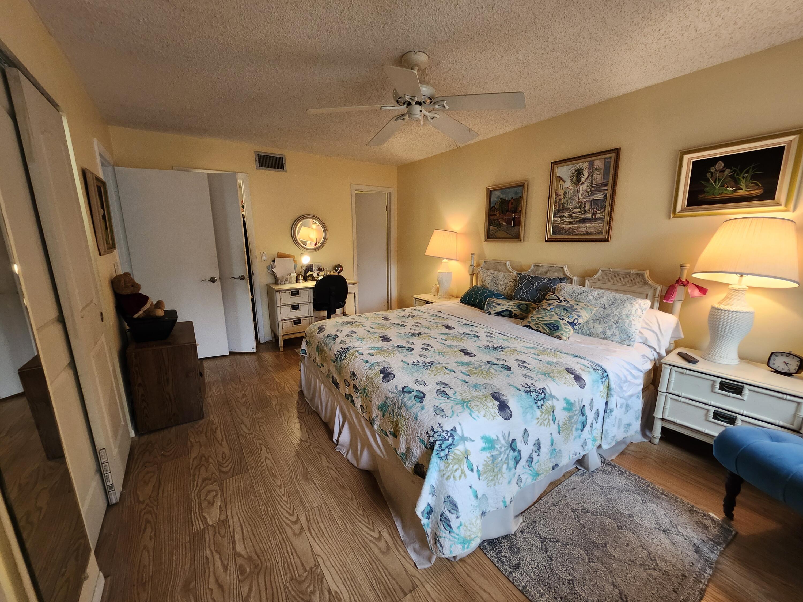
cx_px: 402
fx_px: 302
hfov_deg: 106.2
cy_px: 301
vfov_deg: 89.9
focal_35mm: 13
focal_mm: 1.74
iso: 200
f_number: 2.2
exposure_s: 1/60
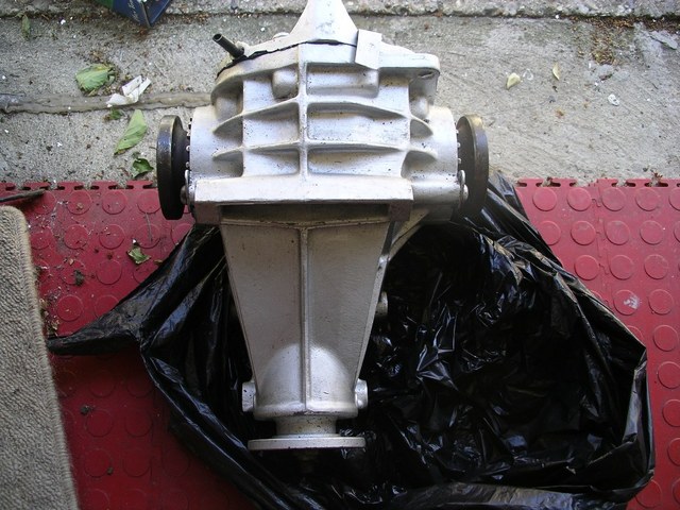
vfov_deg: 38.7
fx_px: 727
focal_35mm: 37
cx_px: 340
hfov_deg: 50.1
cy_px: 255
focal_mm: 7.8
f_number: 2.8
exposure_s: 1/70
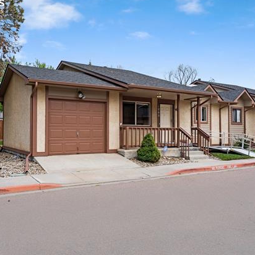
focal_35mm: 33
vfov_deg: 49.7
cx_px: 125
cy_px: 124
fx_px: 275
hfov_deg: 49.7
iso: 80
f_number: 13
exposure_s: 1/60
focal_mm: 25
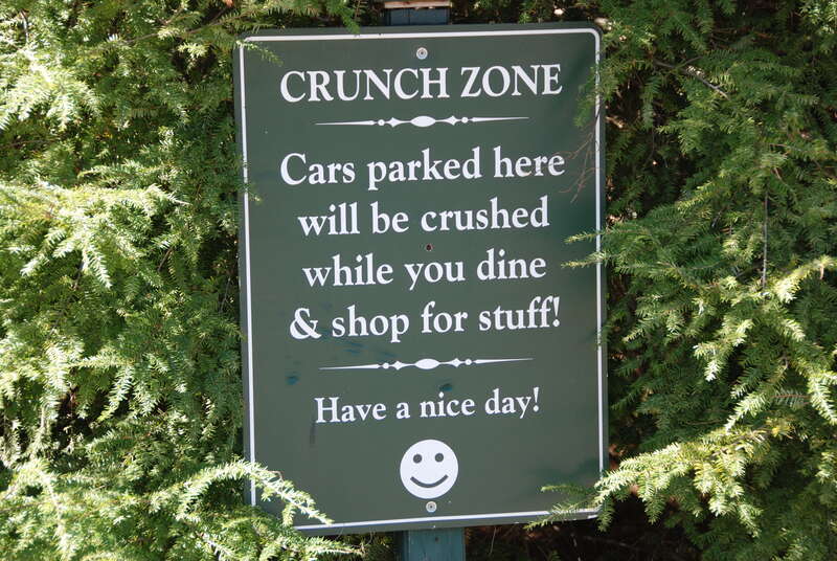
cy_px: 280
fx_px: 2619
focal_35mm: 112
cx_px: 418
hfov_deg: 18.2
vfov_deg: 12.2
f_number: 5.3
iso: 100
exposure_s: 1/60
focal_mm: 75
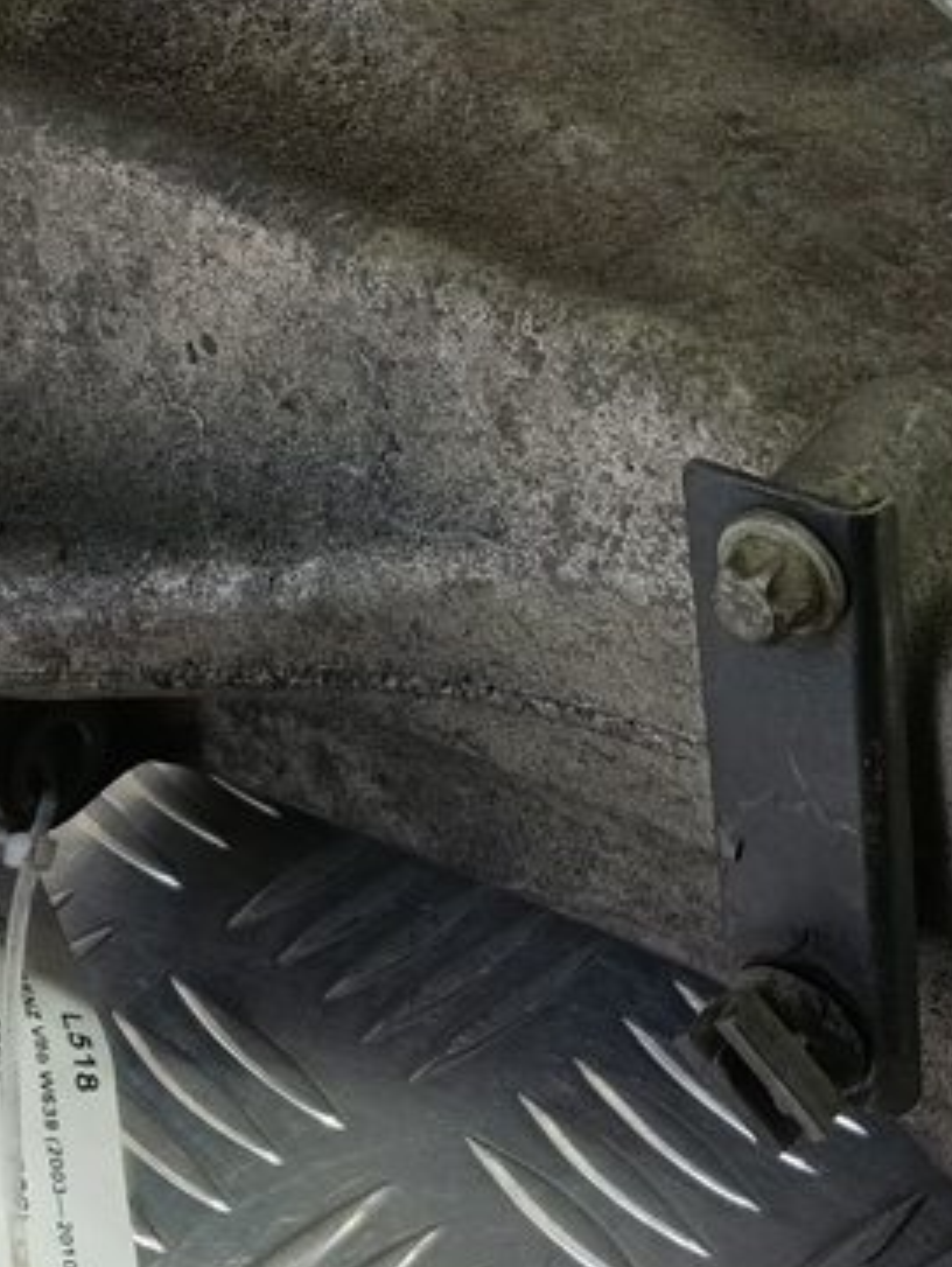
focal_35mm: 65
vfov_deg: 29.7
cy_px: 466
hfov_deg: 22.5
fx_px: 2381
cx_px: 662
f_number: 1.6
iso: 145
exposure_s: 1/50
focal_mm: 4.11
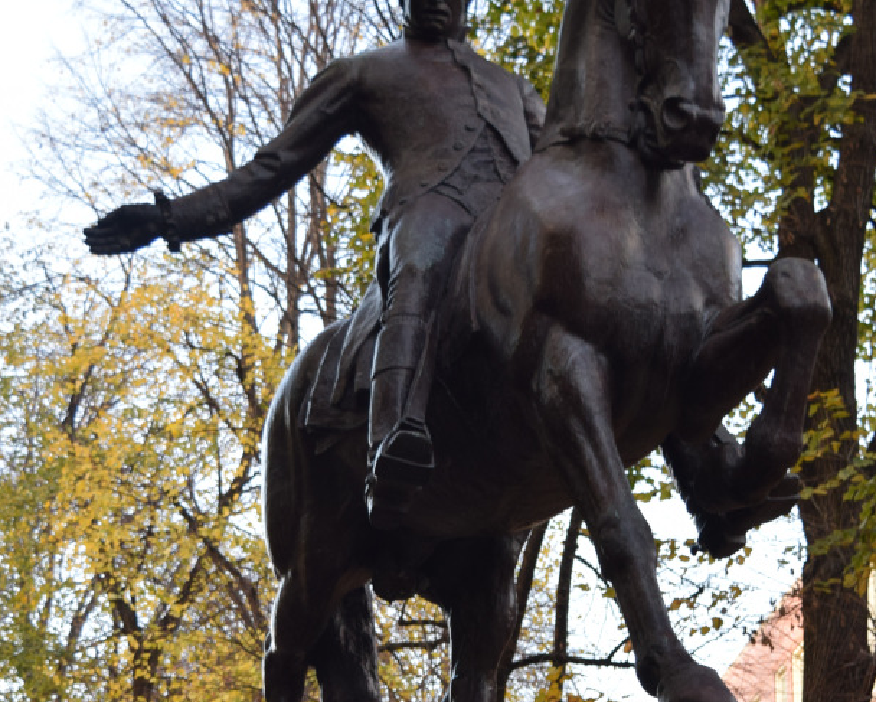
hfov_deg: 19.2
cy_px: 662
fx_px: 2594
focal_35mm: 100
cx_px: 494
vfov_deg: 15.2
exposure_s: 1/125
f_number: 5.6
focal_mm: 32
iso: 400
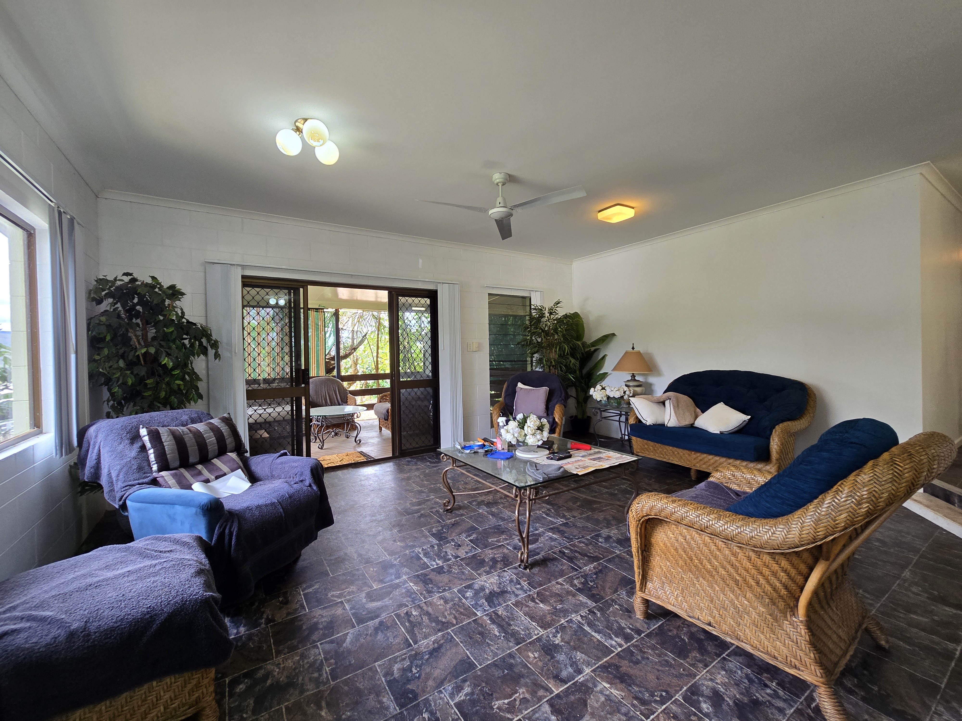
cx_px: 481
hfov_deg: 106.2
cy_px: 360
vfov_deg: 89.9
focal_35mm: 13
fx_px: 361
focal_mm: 2.2
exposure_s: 1/50
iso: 100
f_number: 2.2
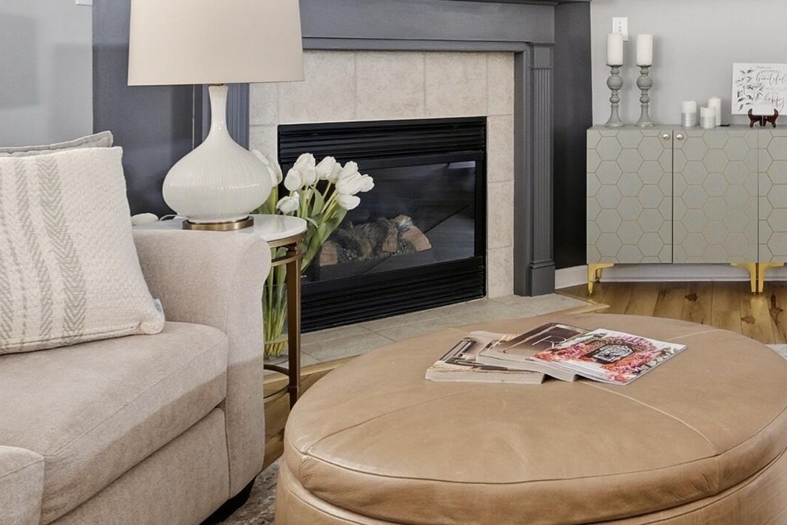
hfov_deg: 41.4
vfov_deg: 30.9
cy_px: 83
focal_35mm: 42
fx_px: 918
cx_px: 758
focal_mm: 10
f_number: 9
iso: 400
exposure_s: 1/28
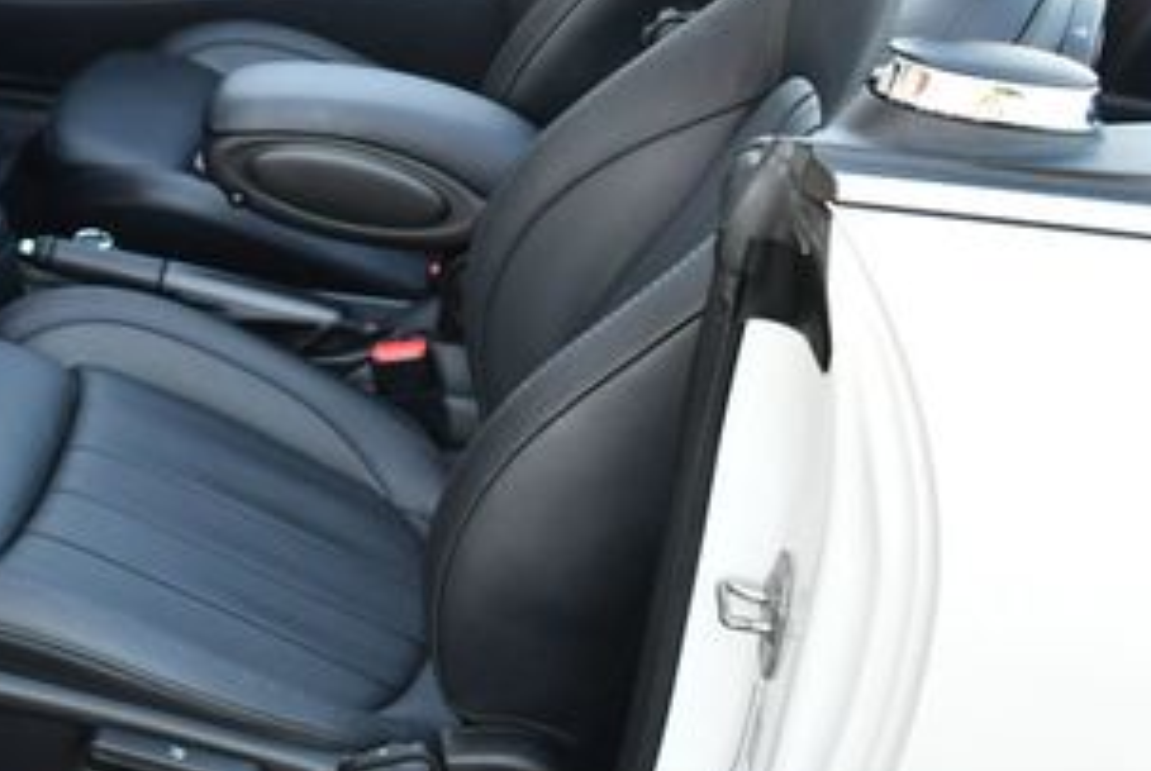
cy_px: 182
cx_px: 122
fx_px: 2433
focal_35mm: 76
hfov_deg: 25.8
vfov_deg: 17.9
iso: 560
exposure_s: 1/250
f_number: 3.5
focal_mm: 18
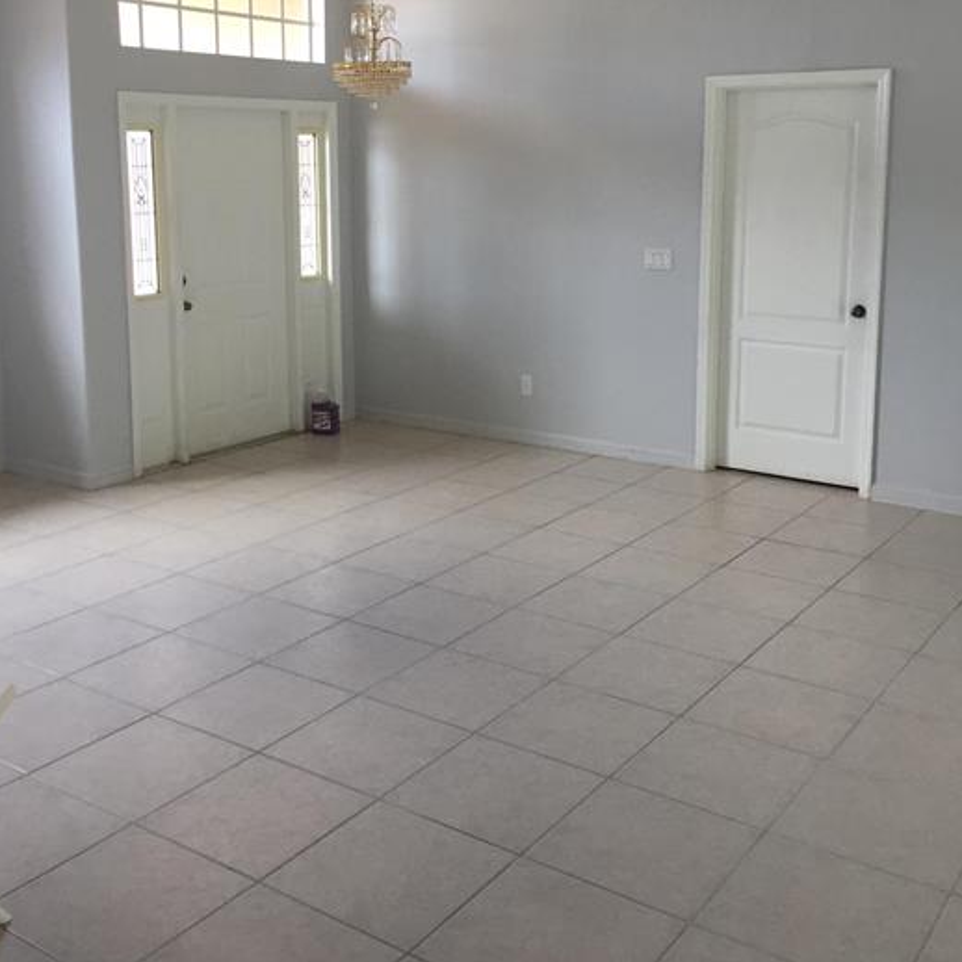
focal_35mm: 38
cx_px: 459
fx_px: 1195
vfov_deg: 43.3
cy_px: 325
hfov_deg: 43.8
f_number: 2.2
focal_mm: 4.15
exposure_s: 1/30
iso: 40
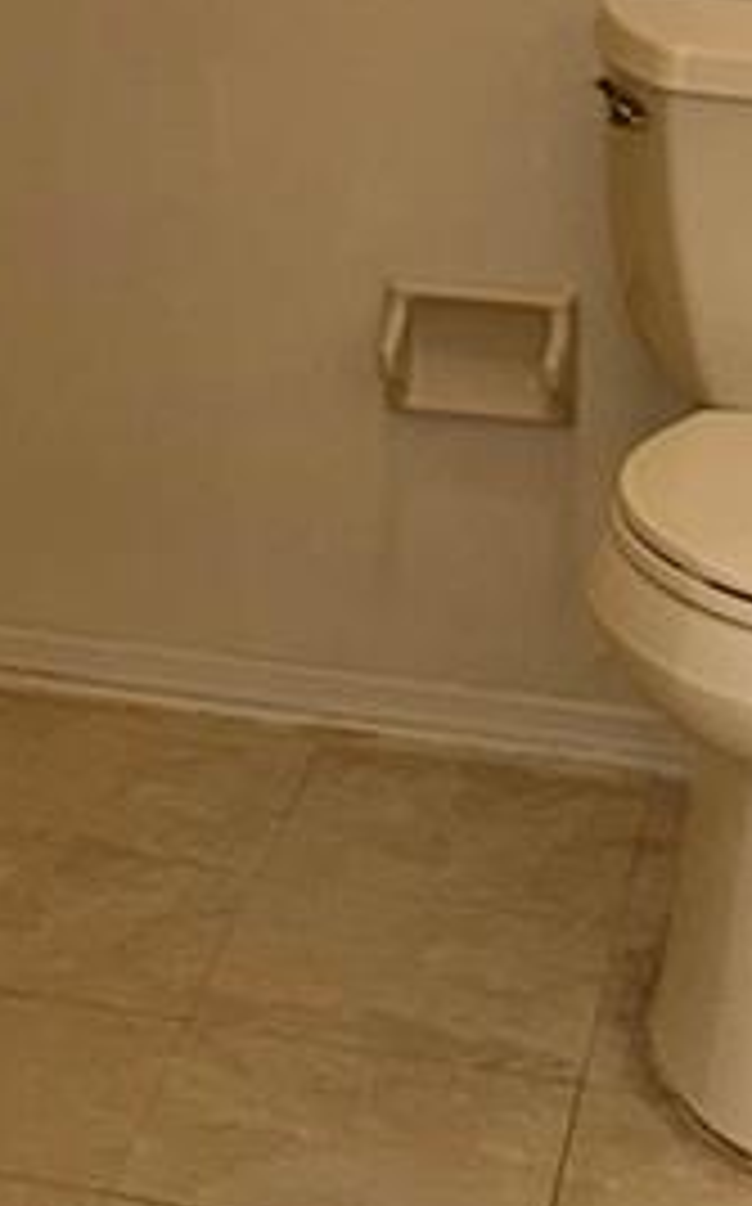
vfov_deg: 17.6
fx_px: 3746
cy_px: -130
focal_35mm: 114
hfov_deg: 10.9
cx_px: -513
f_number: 1.78
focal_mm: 6.76
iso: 64
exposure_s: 1/49
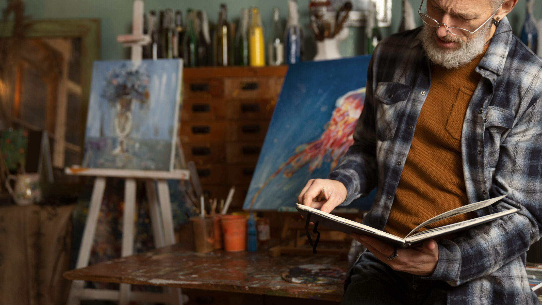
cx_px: 302
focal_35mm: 54
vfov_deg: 22.2
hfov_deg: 38.4
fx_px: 776
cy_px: 140
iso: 800
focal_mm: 43
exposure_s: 1/125
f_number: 2.8
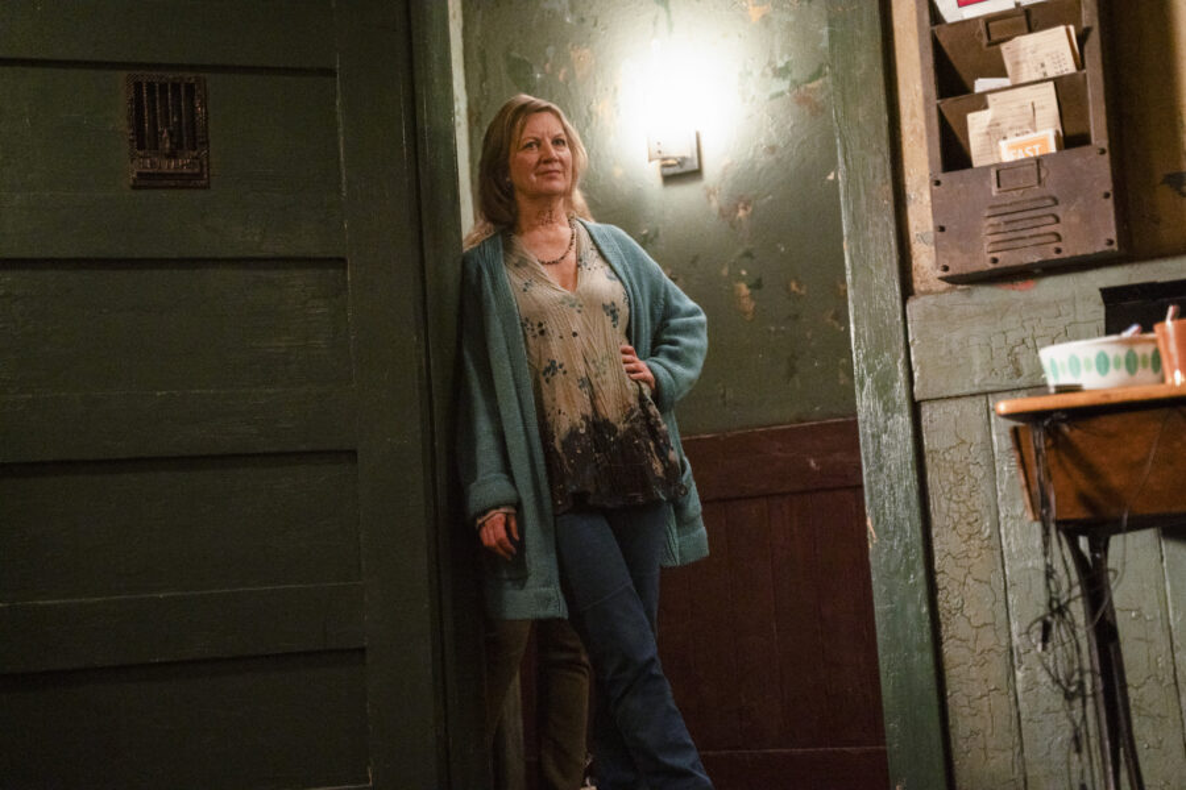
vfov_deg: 23.4
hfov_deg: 34.5
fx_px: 1911
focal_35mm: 58
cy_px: 395
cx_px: 593
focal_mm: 58
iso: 3200
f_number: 3.2
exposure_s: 1/160
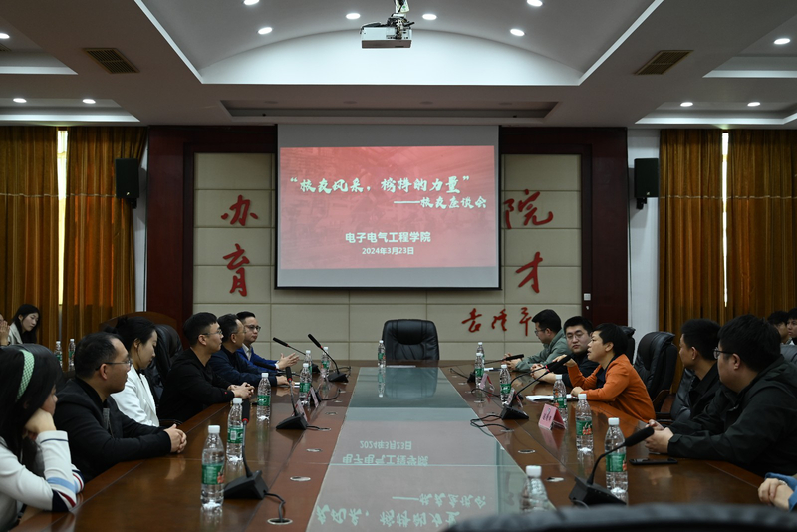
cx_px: 398
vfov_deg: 29.9
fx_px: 997
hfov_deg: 43.6
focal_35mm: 45
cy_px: 266
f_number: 4
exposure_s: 1/80
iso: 400
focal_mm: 45
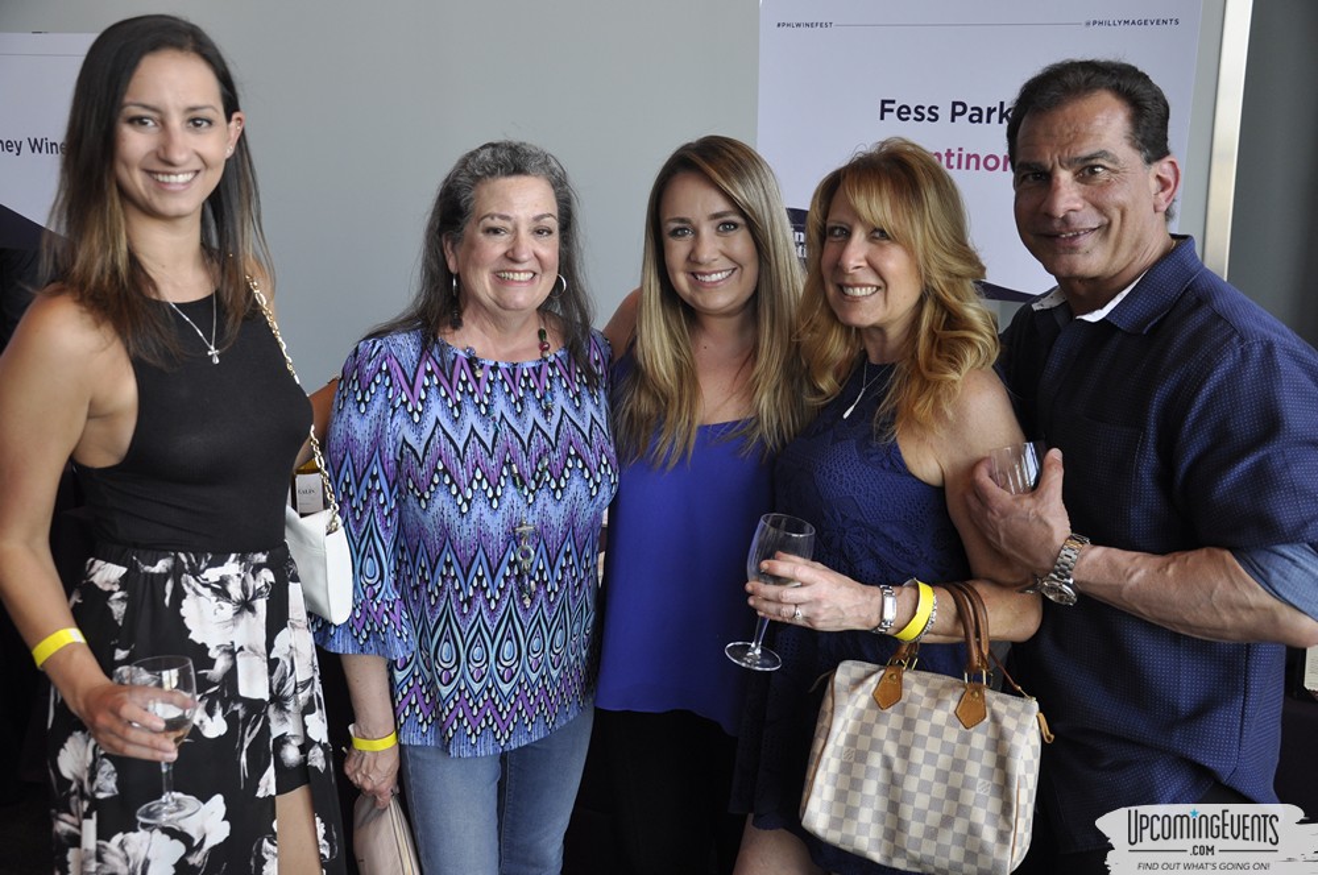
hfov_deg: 46.5
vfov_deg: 31.8
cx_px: 659
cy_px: 438
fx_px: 1536
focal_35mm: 42
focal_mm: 28
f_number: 5
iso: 400
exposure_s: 1/60
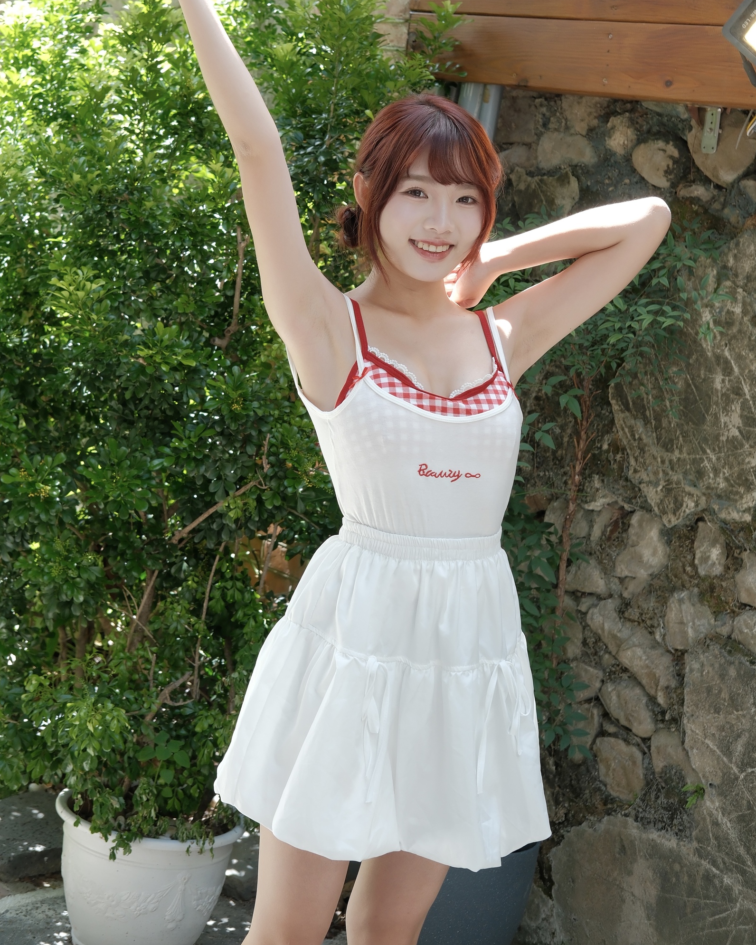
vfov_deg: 31.4
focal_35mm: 60
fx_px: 1678
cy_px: 381
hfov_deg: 25.4
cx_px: 379
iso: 500
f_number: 4.5
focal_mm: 35
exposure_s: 1/250
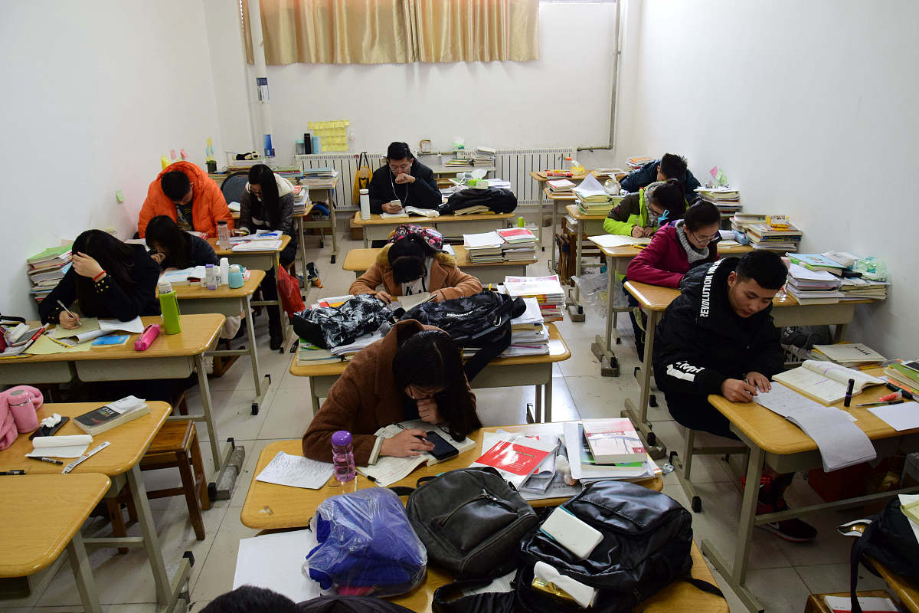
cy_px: 306
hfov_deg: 67.4
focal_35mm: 27
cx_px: 460
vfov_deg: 47.9
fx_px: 689
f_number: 5
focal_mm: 18
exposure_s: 1/50
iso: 1600
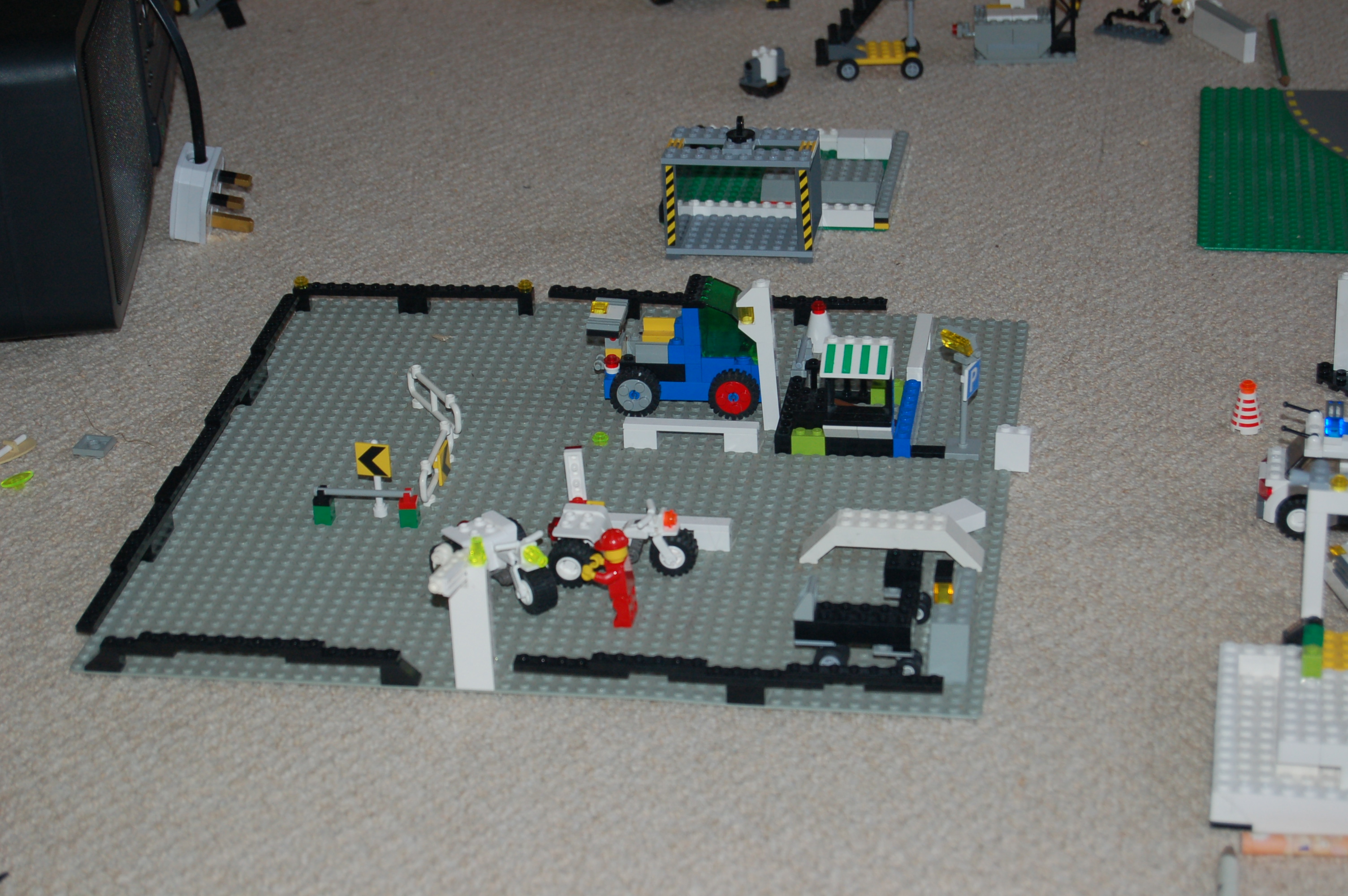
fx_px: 3086
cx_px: 674
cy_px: 448
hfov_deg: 24.6
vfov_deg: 16.5
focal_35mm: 82
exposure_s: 1/60
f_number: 5.6
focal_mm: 55
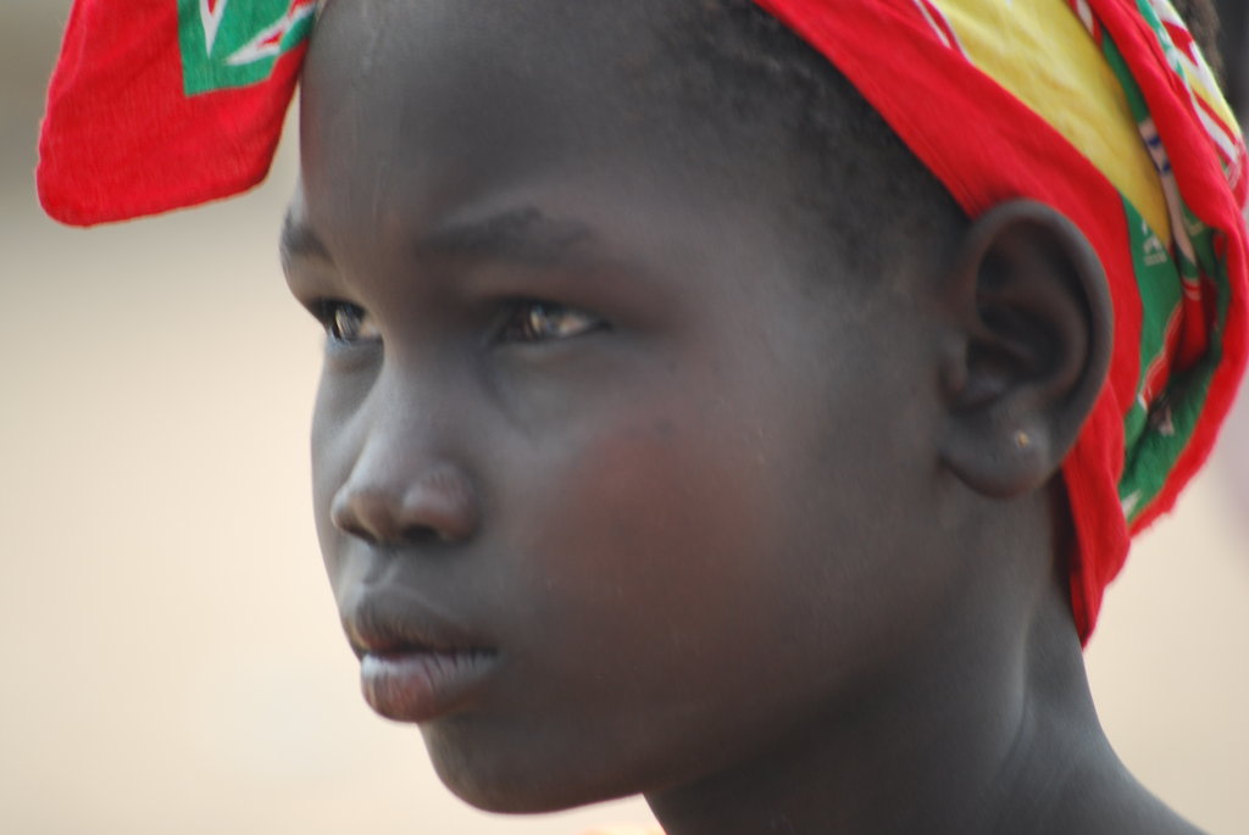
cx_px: 624
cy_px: 418
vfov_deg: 4.6
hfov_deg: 6.9
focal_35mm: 300
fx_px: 10418
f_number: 5.6
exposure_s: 1/50
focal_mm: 200
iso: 200
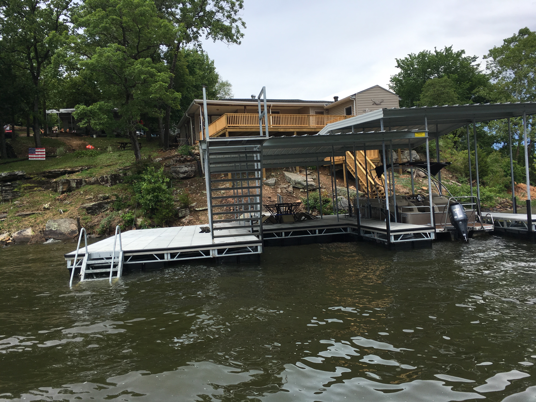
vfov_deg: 48.2
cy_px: 201
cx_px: 268
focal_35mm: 29
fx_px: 449
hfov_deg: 61.7
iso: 25
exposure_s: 1/1221
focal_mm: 4.15
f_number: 2.2
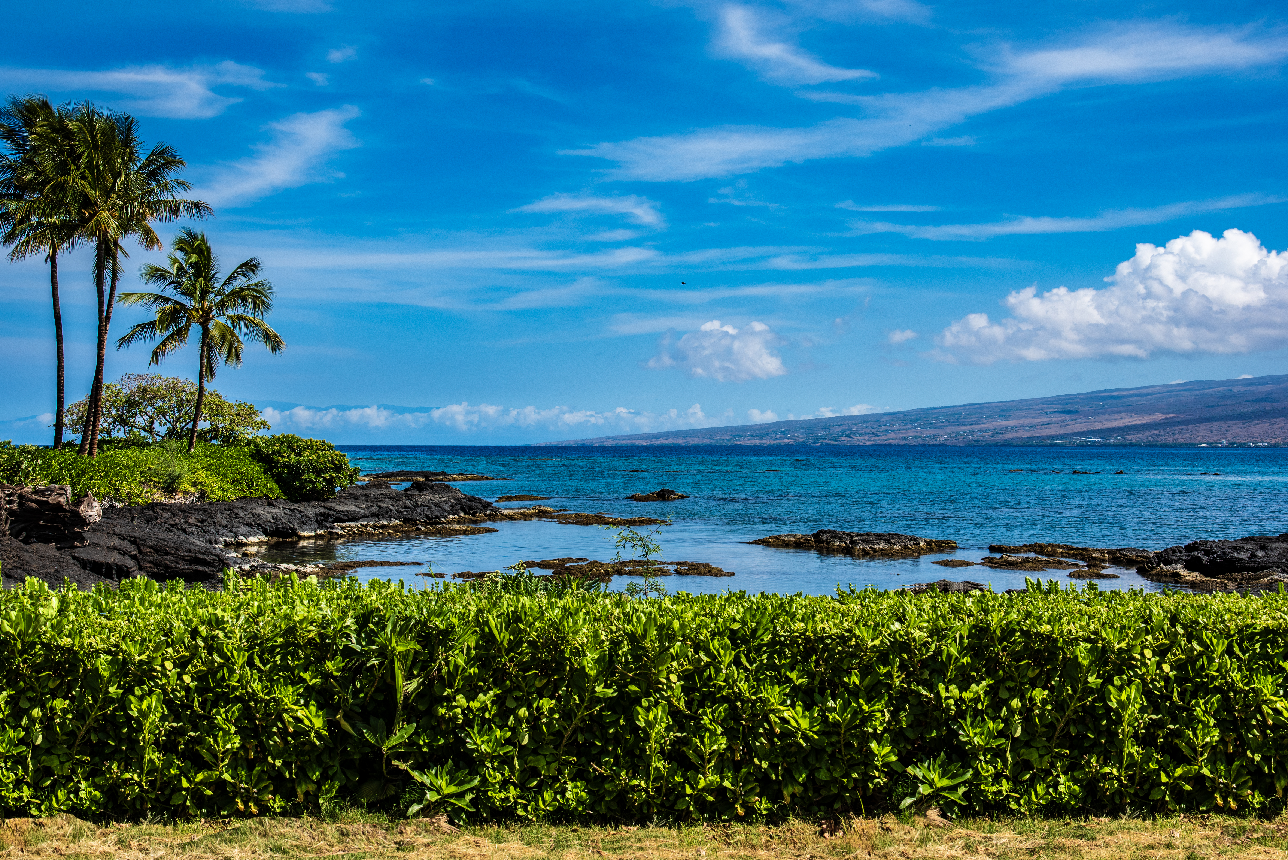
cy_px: 430
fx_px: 1646
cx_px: 644
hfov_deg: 42.7
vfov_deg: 29.3
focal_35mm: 46
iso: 200
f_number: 8
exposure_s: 1/800
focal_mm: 46
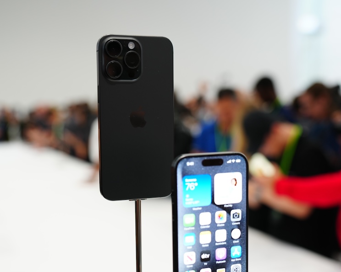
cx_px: 158
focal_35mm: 53
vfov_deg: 28.5
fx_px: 535
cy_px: 176
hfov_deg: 35.3
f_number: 2.8
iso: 320
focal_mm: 35
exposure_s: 1/100
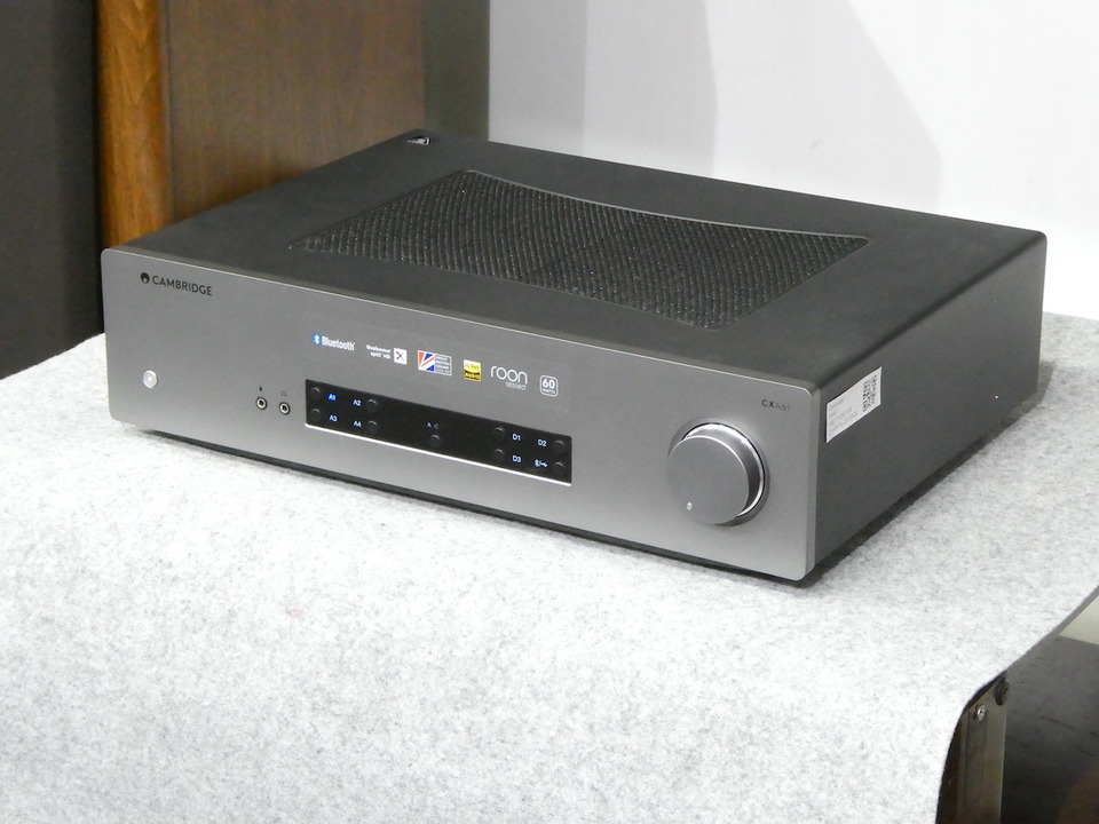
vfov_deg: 17.6
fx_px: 2667
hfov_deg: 23.3
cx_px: 550
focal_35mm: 84
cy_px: 412
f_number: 6.3
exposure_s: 1/13
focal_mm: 15
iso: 1600
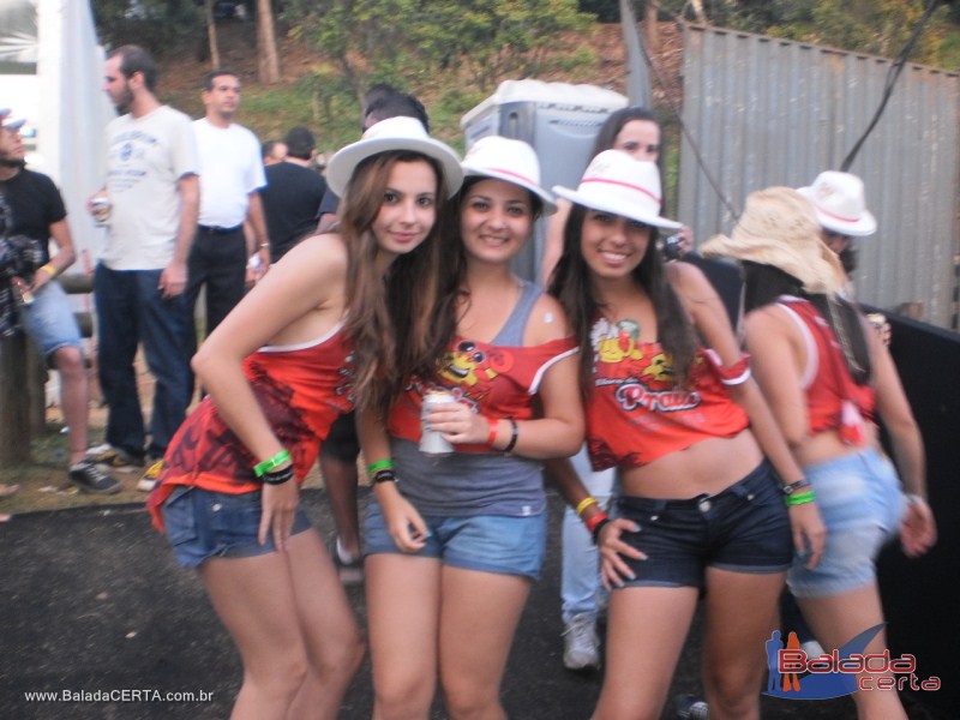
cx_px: 480
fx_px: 998
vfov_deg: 39.7
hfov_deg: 51.4
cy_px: 360
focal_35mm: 36
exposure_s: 1/30
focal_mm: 6.3
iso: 125
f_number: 3.1
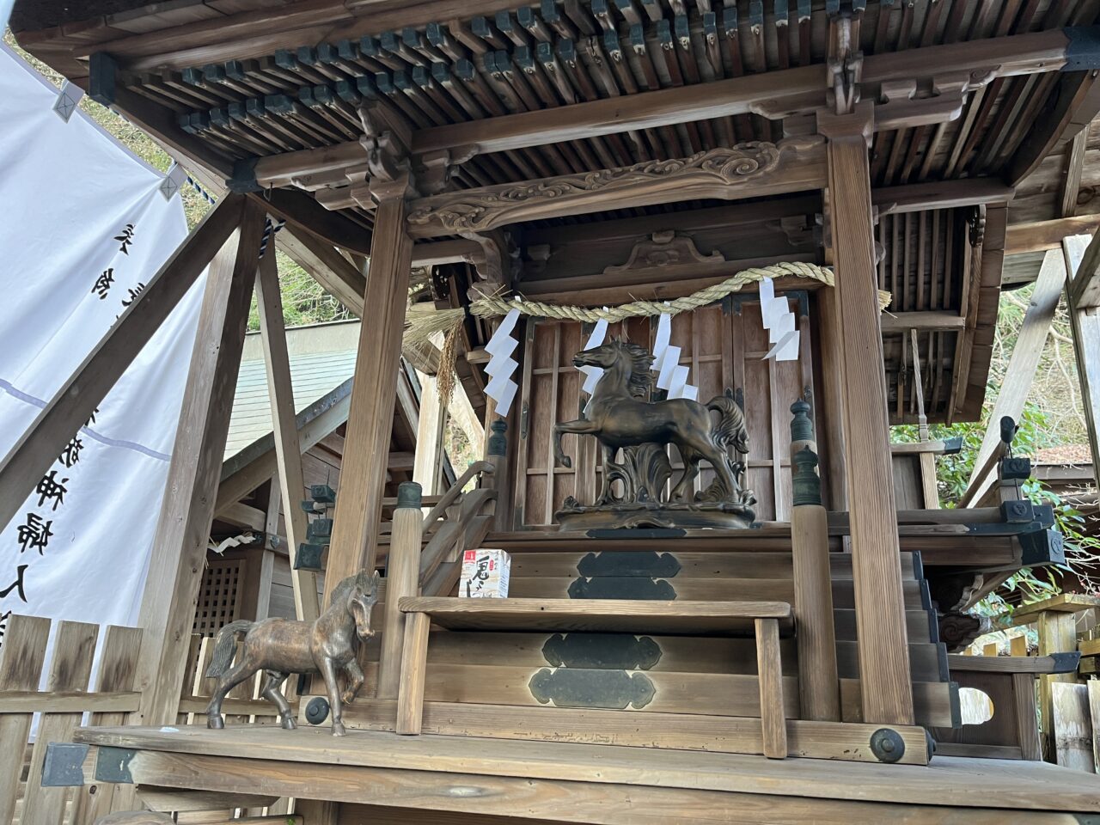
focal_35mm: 26
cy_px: 412
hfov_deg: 67.3
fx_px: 826
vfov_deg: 53.1
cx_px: 550
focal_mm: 5.1
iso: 160
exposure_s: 1/60
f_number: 1.6
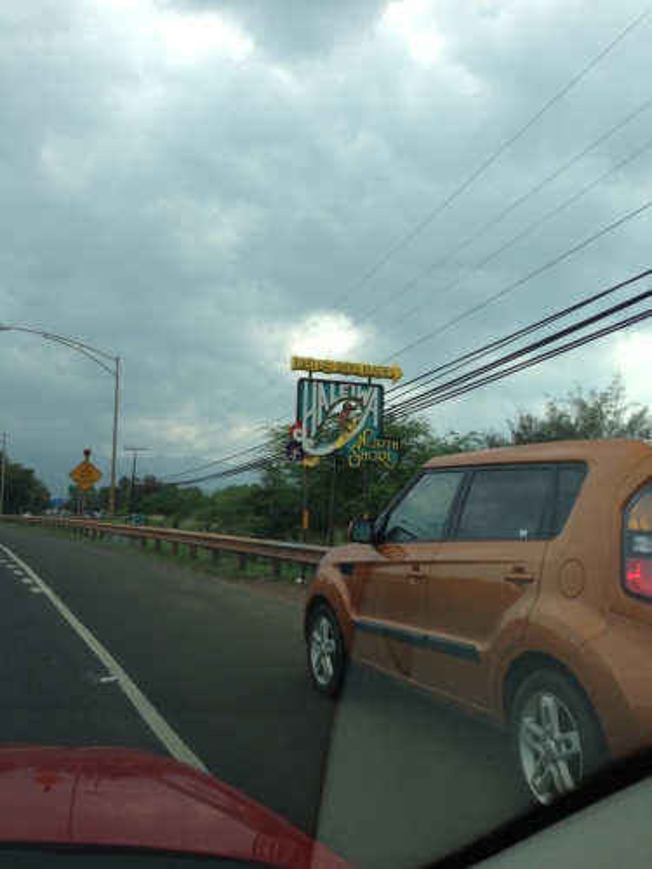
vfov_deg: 55.4
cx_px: 326
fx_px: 829
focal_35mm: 33
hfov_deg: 42.9
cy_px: 434
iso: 50
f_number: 2.4
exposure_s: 1/874
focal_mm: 4.13
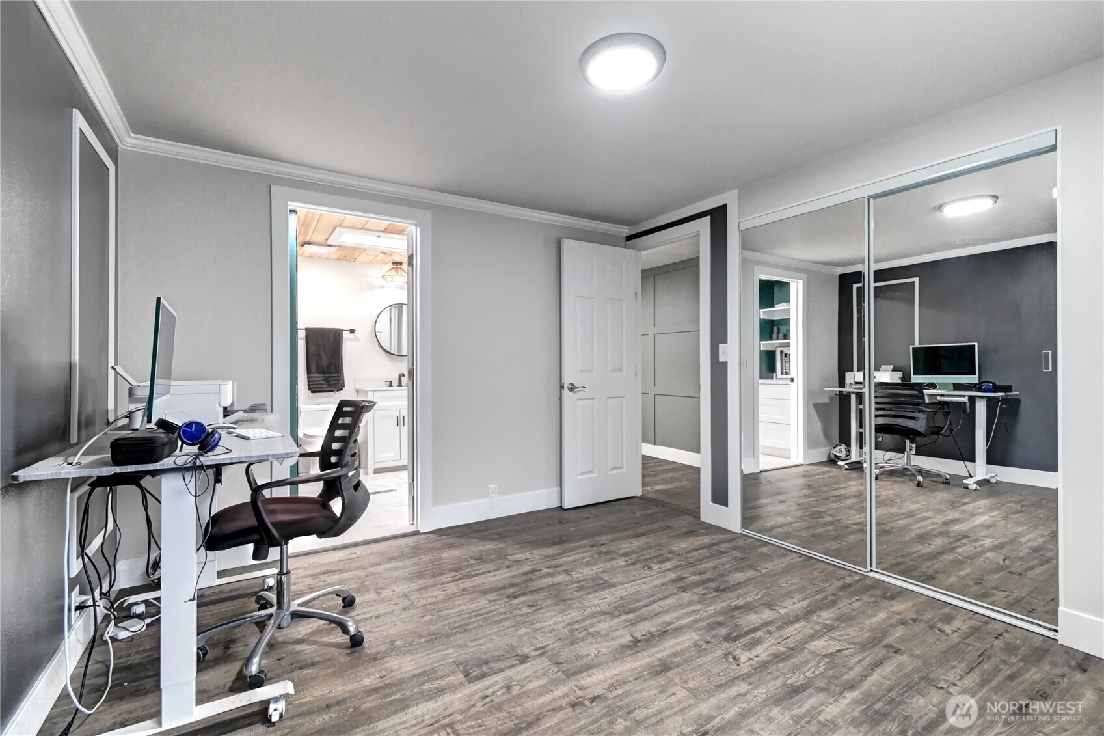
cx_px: 552
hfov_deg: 100.4
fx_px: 460
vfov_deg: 77.3
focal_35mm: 15
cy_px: 368
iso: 3200
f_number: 11
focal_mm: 10
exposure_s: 1/6
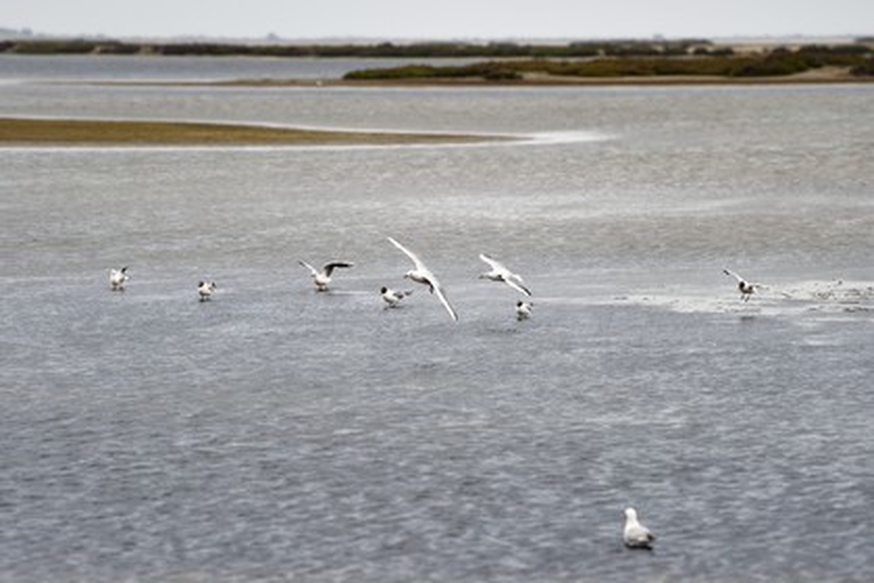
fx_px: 4855
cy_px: 292
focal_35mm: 200
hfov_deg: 10.3
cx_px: 437
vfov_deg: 6.9
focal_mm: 200
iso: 200
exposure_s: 1/800
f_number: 5
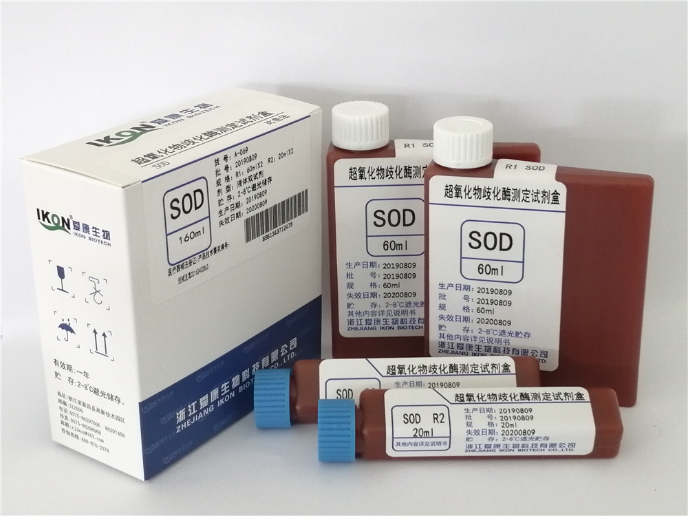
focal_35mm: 57
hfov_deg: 33.8
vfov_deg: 25.7
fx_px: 1133
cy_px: 258
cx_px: 344
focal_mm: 3.64
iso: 125
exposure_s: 1/30
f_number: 1.8
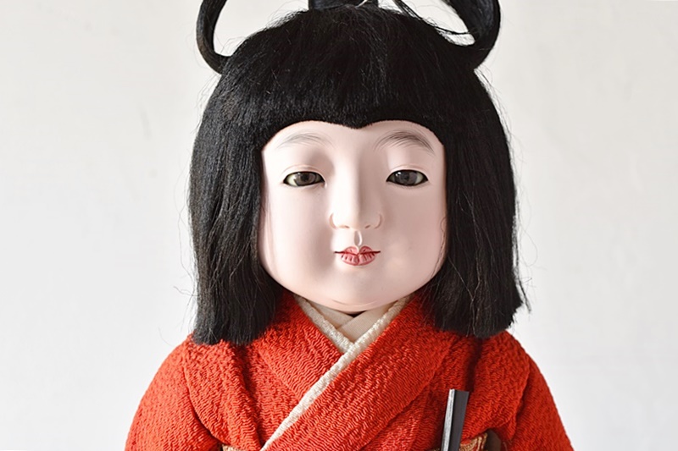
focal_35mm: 82
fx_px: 1553
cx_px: 339
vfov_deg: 16.5
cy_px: 226
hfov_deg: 24.6
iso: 400
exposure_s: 1/5
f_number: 5.6
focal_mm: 55
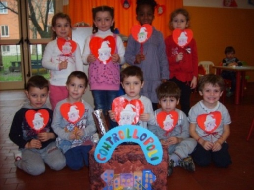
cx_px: 127
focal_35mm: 35
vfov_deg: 40.7
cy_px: 95
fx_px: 257
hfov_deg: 52.7
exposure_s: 1/45
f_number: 2.8
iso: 100
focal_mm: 5.8
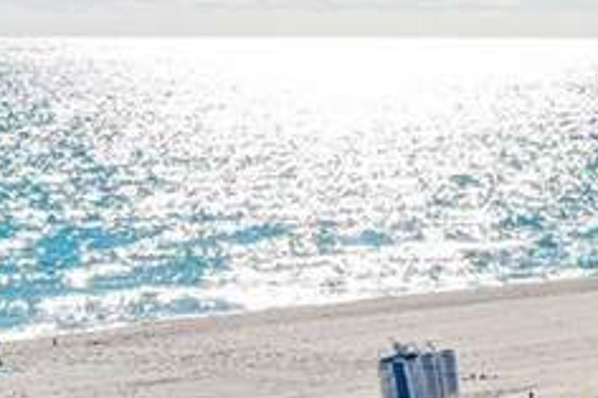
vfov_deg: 9.0
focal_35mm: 152
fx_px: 2523
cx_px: 459
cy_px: 364
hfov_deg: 13.5
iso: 100
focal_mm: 10.26
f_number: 7.1
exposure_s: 1/1000
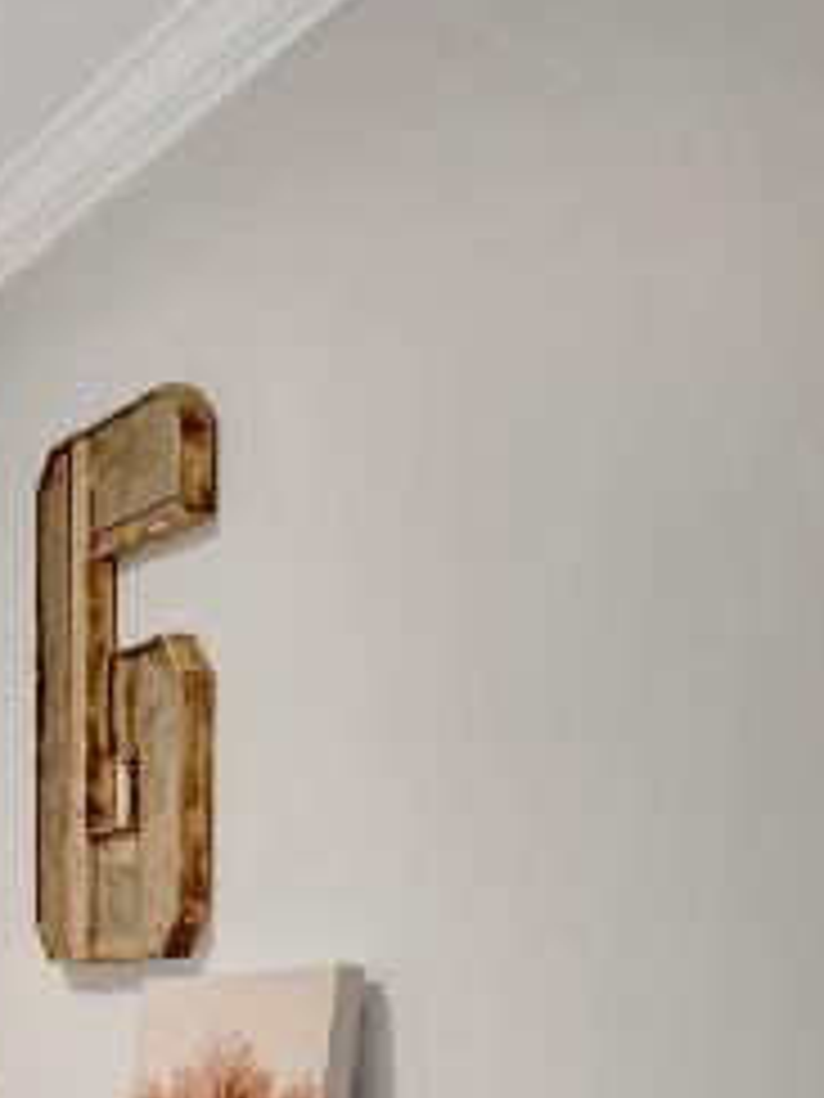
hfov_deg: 19.3
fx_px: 2158
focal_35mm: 68
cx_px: -356
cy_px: 1102
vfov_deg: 27.0
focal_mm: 10
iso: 2200
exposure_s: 1/15
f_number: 8
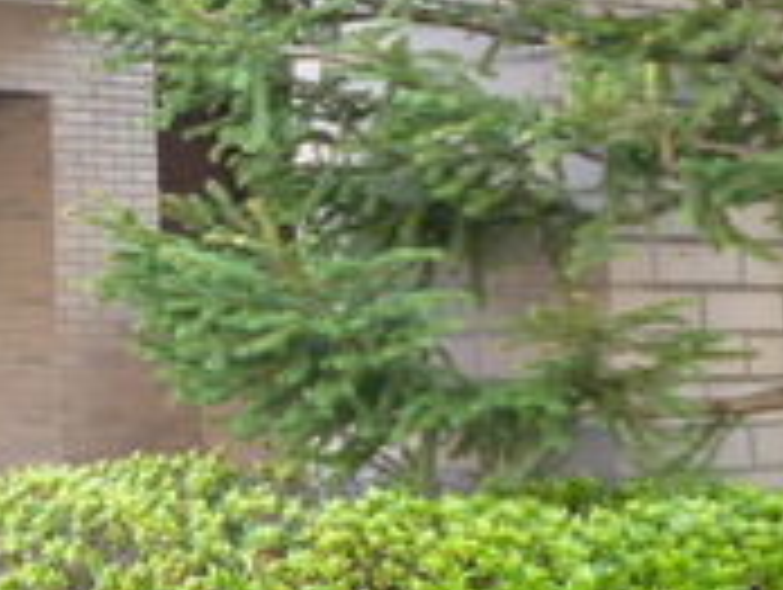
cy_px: 158
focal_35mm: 86
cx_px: -418
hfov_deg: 19.5
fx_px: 1948
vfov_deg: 17.1
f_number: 2.8
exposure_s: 1/30
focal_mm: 4.4
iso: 125
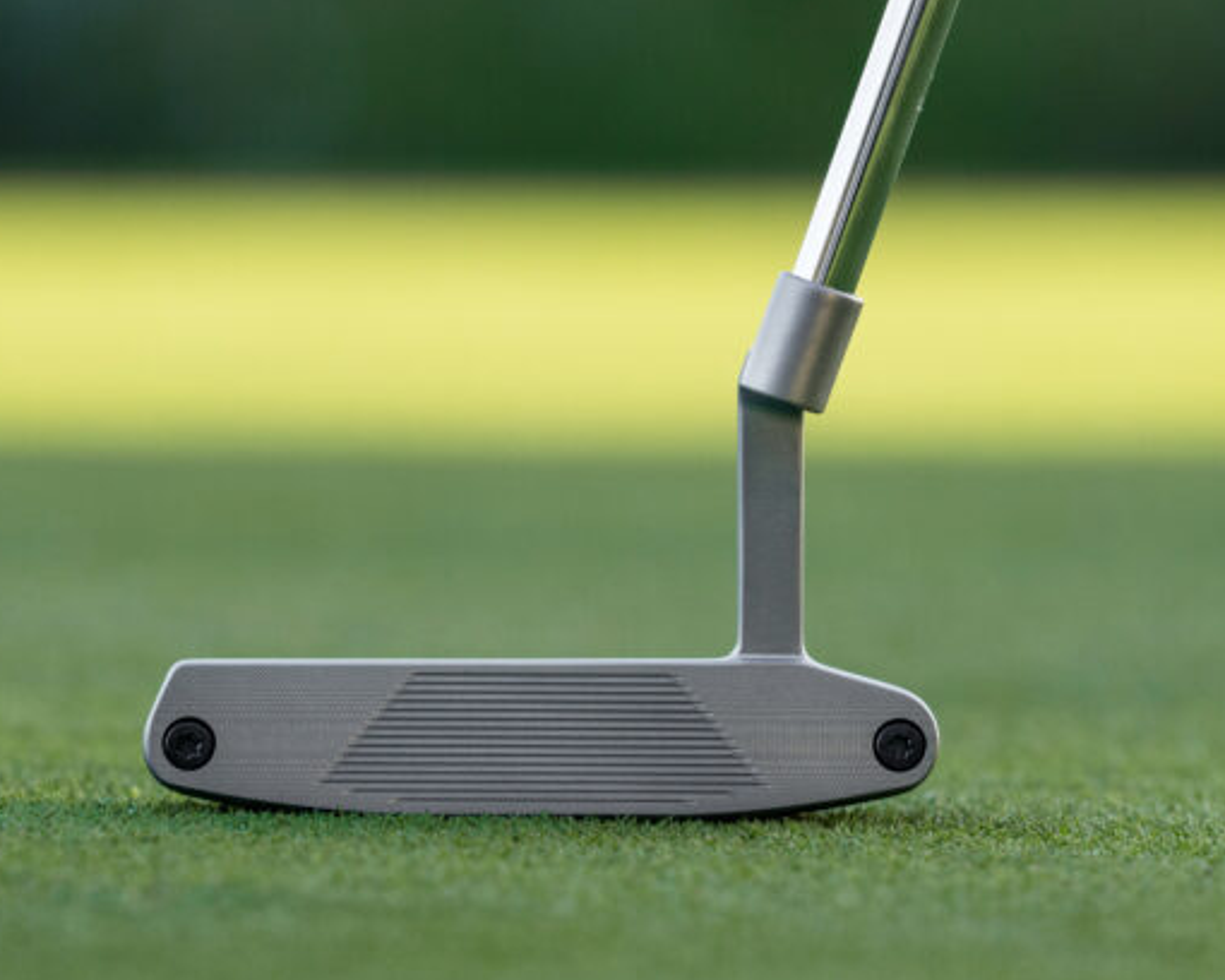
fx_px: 13668
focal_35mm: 377
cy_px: 580
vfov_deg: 4.1
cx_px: 540
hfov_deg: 5.1
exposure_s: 1/320
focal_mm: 200
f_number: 6.3
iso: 800
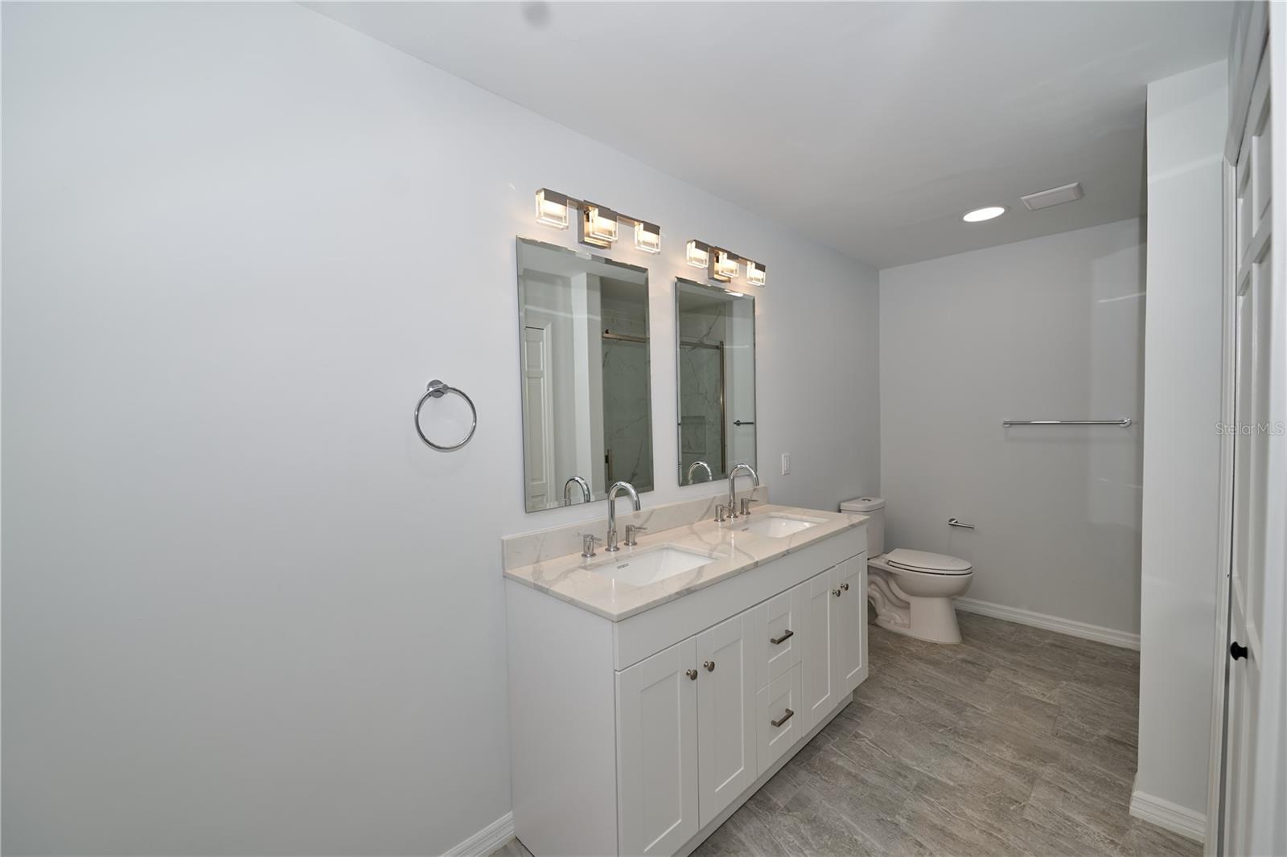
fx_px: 500
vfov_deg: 81.2
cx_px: 644
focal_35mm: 14
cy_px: 428
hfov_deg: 104.3
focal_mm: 14
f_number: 4
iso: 100
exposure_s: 1/200
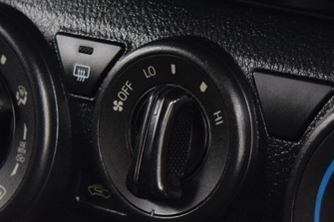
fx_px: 1415
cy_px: 123
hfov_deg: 13.5
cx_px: 197
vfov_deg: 9.0
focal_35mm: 153
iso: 1000
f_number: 5
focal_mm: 31
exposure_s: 1/60
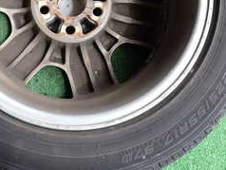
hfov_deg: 30.4
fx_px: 412
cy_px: 4
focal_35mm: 63
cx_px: 66
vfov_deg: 22.5
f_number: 2.8
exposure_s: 1/160
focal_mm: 4.5
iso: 100
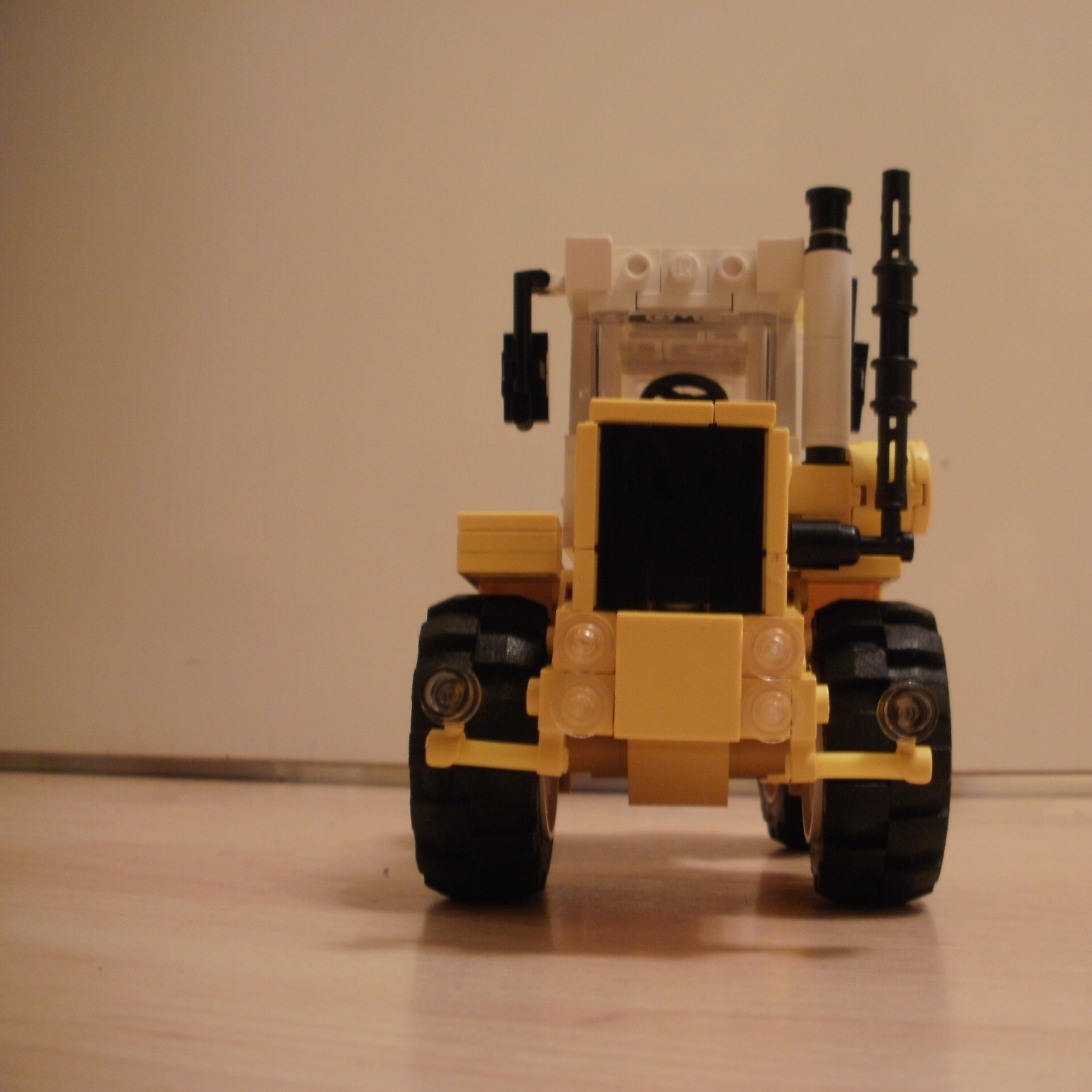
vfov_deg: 39.2
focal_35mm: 43
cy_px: 547
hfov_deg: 38.8
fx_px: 1535
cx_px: 710
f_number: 3.5
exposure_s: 1/2
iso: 125
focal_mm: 6.3
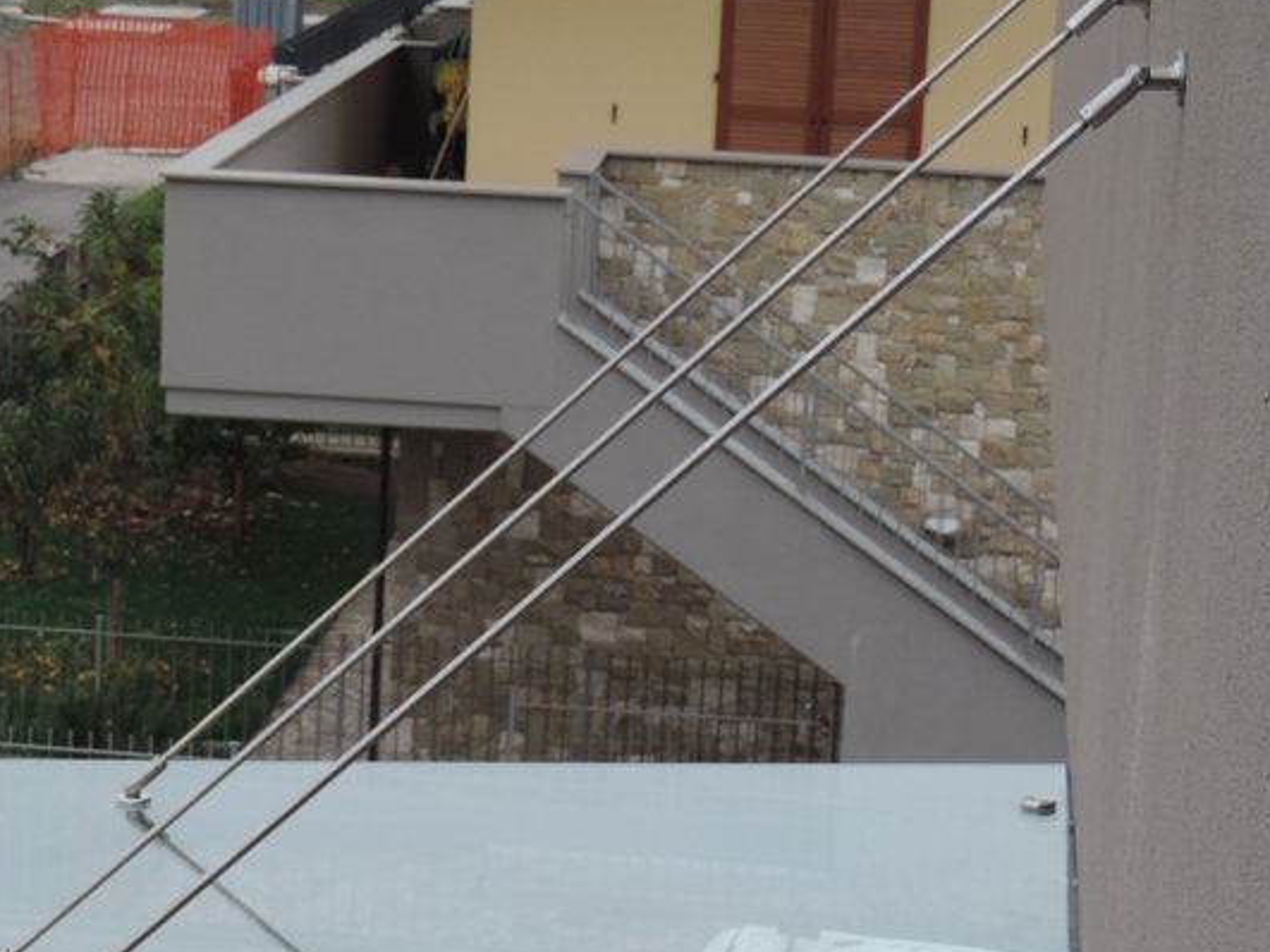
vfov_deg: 11.0
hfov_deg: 14.5
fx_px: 4952
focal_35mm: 135
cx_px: 244
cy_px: 696
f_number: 3.9
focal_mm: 12.4
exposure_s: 1/125
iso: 80
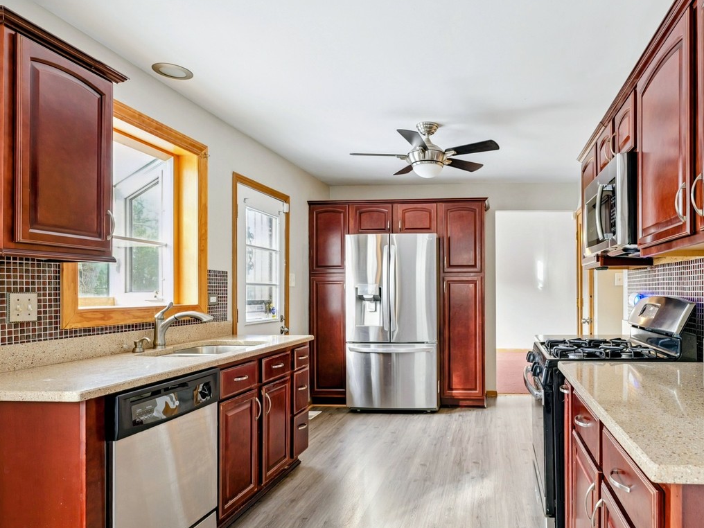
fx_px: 468
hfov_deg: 72.0
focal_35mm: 23
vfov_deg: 58.8
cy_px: 290
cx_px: 462
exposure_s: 1/50
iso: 1250
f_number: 4
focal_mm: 15
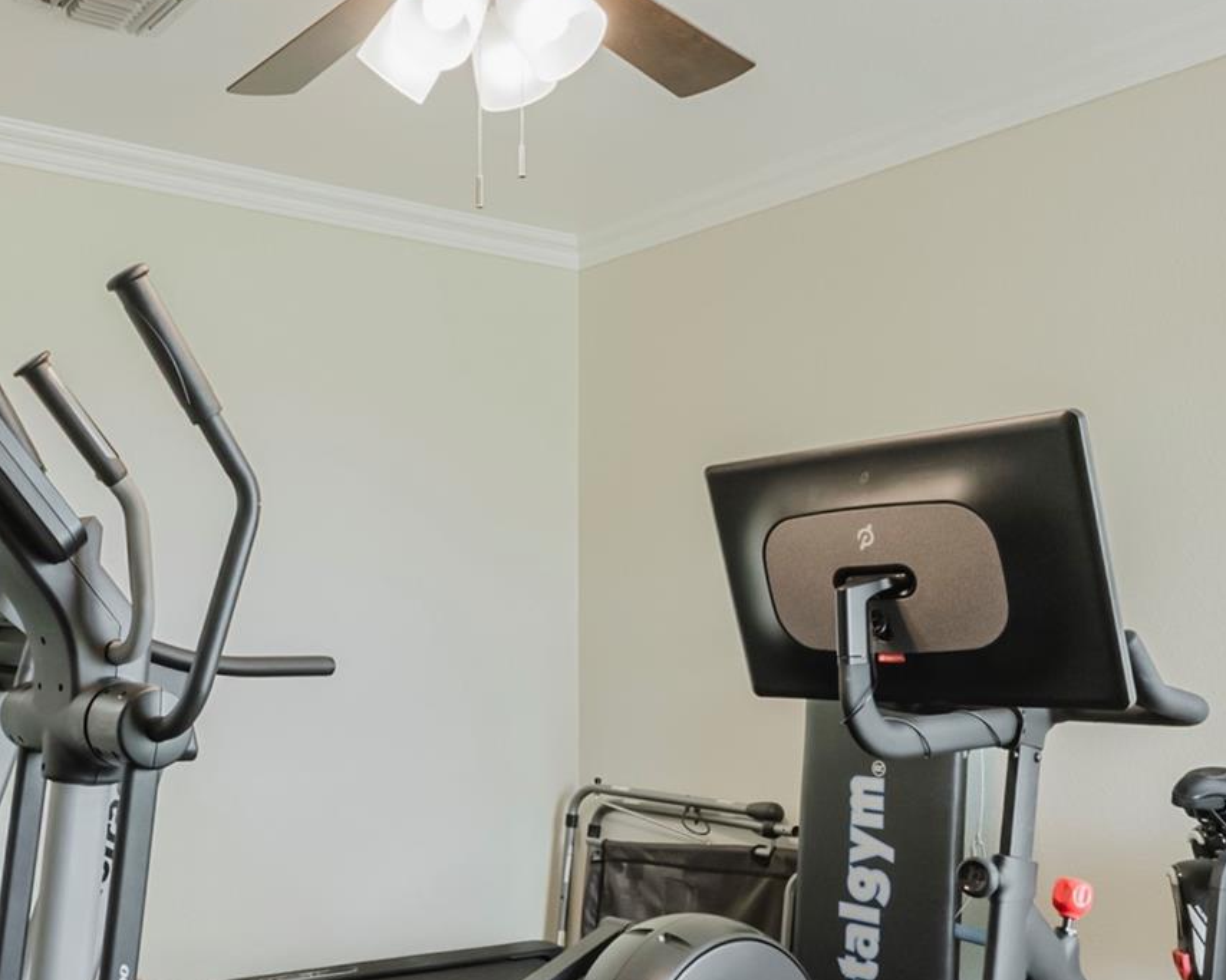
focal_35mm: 36
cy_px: 639
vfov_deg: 40.7
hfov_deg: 48.9
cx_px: 356
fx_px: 1306
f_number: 13
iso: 1000
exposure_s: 1/10
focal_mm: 16
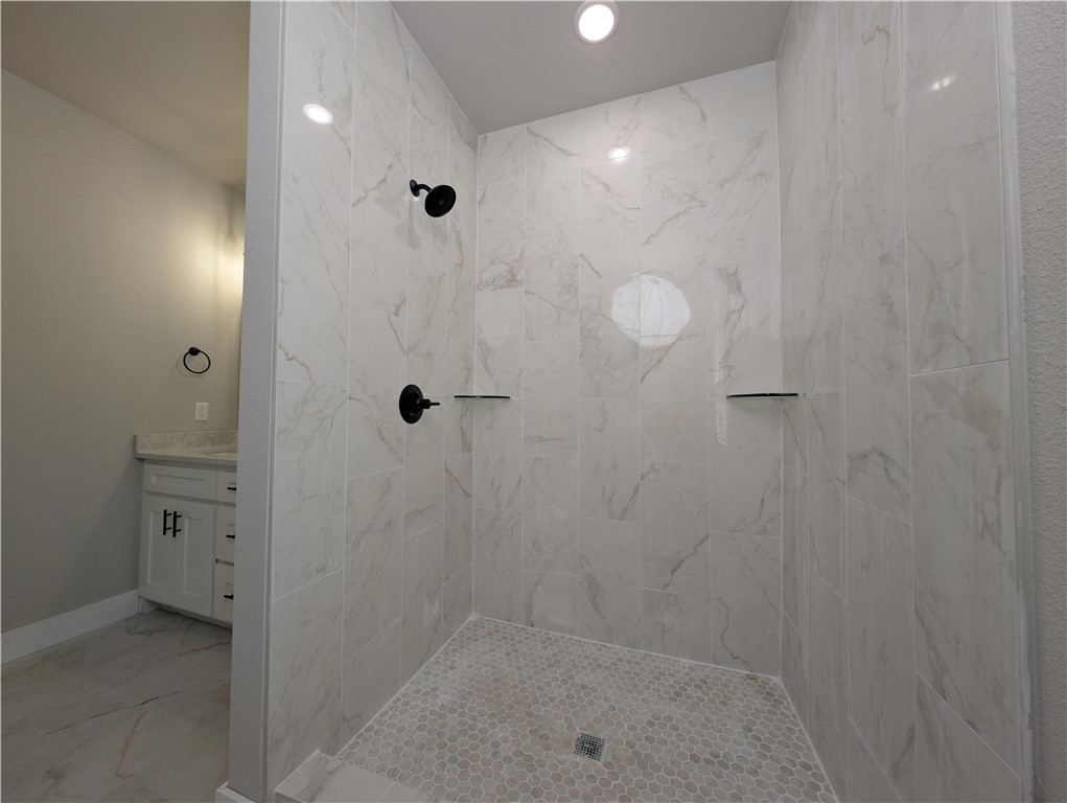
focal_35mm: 12
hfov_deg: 110.5
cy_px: 402
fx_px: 370
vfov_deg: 94.6
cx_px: 534
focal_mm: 2.23
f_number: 1.95
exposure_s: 1/120
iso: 70
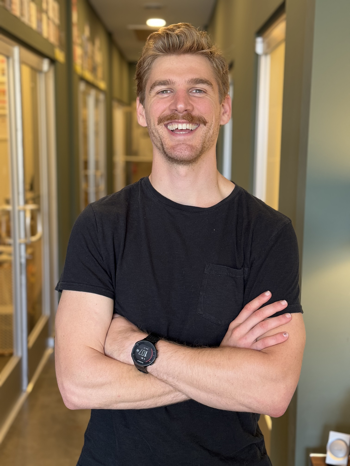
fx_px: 647
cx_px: 175
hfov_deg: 30.3
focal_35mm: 48
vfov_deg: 39.7
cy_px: 233
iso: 200
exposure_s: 1/60
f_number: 1.78
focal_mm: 6.76
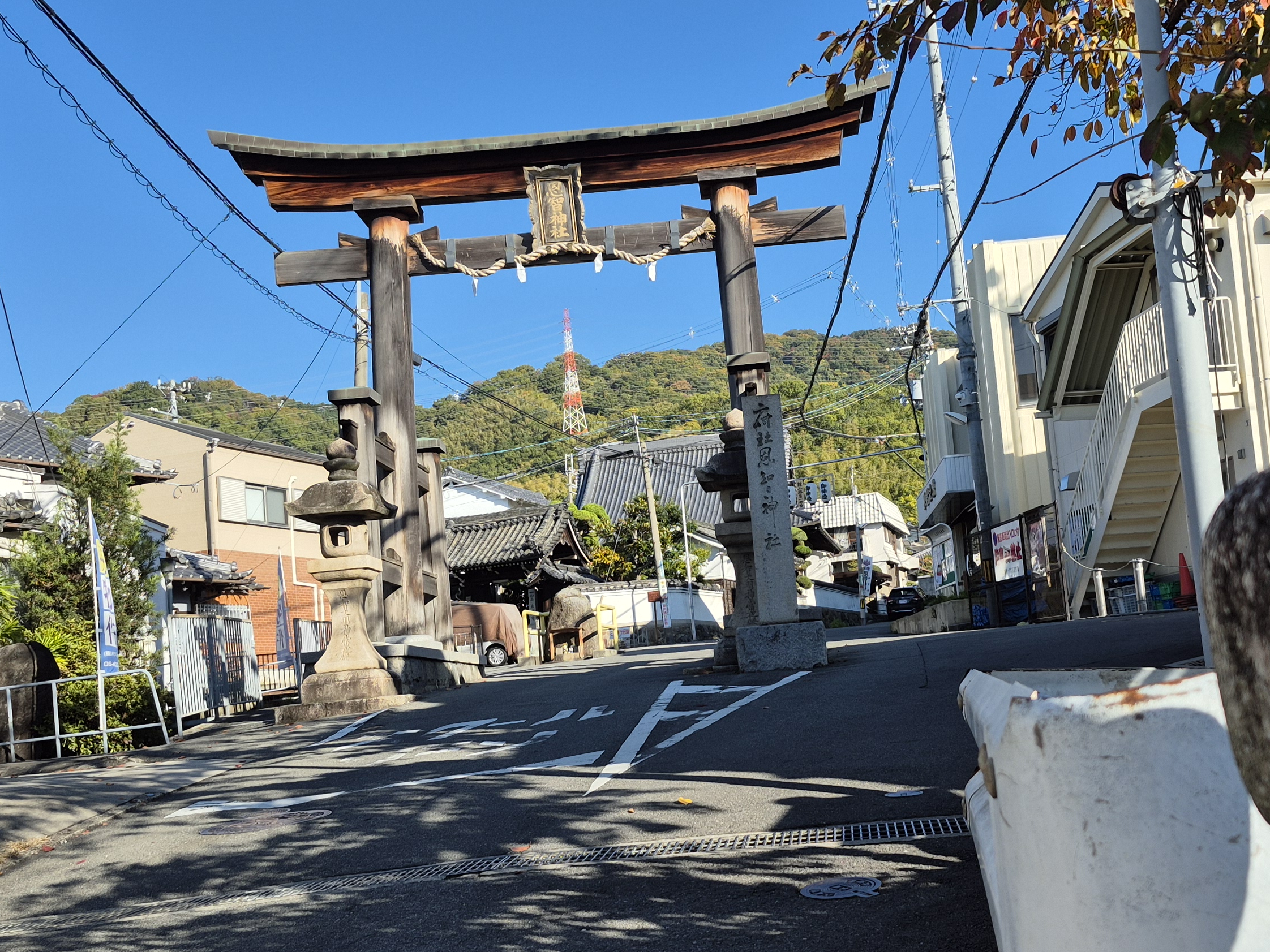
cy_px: 529
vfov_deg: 35.1
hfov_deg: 45.6
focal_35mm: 41
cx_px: 730
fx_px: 1504
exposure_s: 1/1340
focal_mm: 5.4
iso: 25
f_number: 1.8
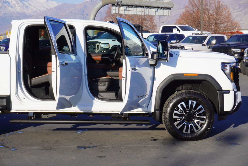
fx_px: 507
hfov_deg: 27.5
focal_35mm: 74
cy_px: 83
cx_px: 124
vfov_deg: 18.6
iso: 100
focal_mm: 49
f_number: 10
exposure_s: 1/125
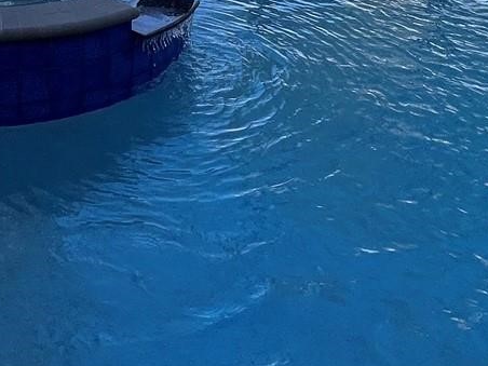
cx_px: 86
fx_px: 648
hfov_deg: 39.4
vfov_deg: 22.8
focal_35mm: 46
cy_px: -238
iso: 32
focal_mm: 1.57
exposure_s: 1/595
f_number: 1.8
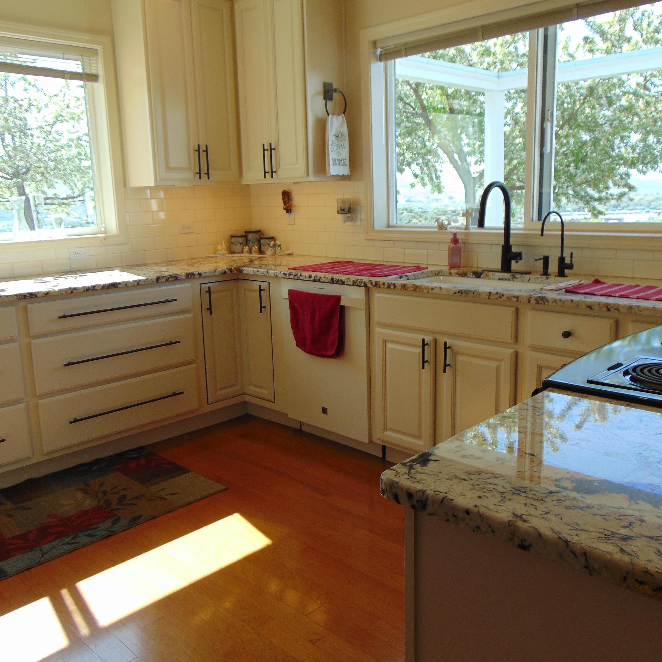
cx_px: 331
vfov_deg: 54.0
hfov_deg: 54.0
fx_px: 649
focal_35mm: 30
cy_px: 330
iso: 80
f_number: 3
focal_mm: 4.5
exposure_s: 1/160
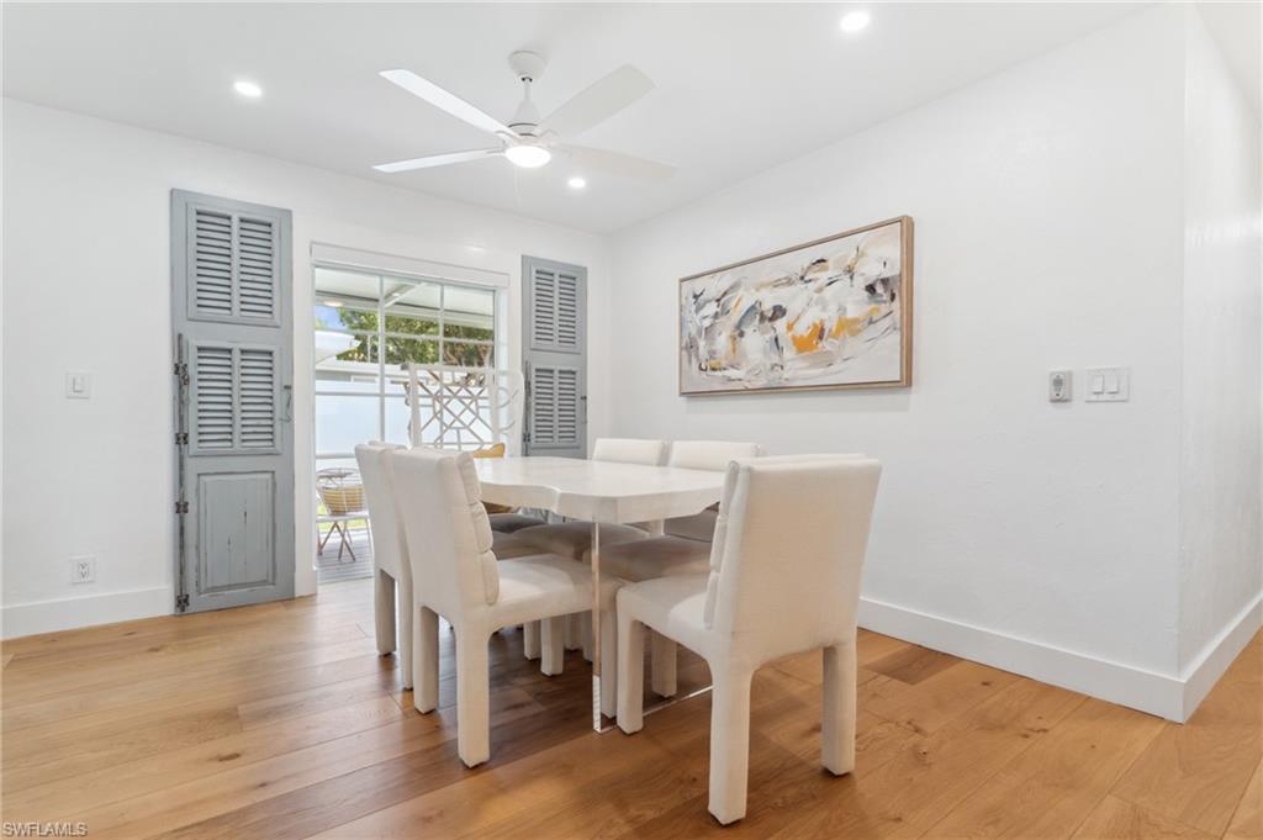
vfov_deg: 70.3
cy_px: 420
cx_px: 632
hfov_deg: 93.3
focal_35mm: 17
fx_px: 596
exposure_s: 1/15
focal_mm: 17
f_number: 9
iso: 200
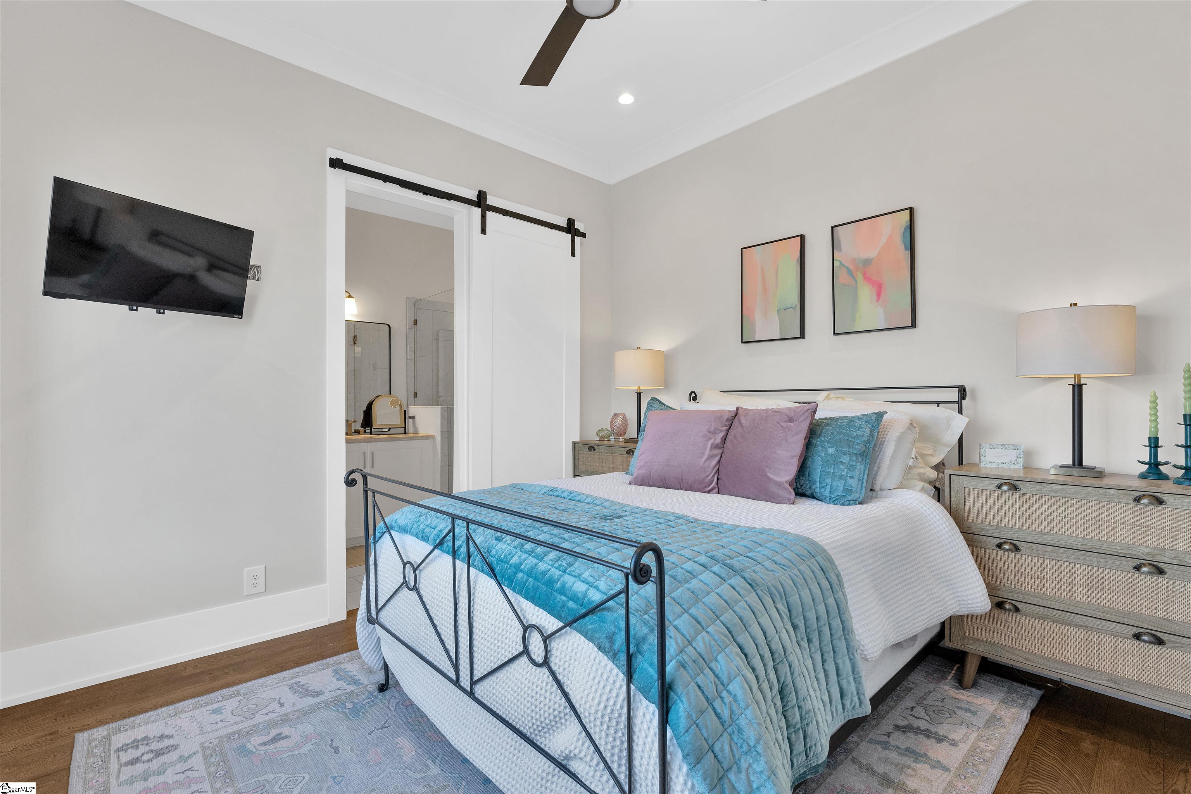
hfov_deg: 95.0
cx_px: 596
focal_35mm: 16
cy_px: 397
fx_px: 546
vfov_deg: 72.1
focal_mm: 16.5
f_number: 9
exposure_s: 1/25
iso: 320
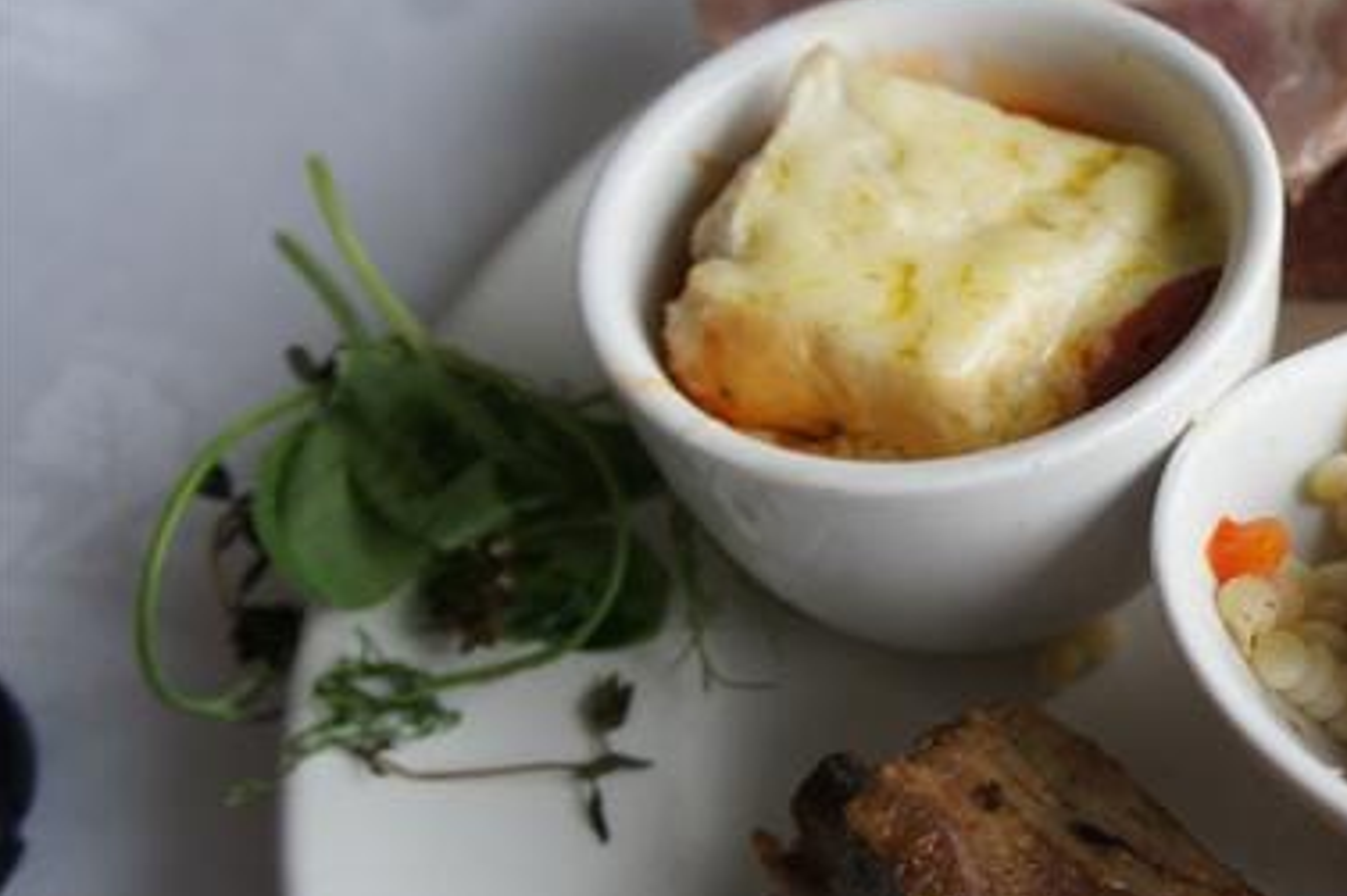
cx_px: 1418
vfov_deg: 19.4
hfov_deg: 26.9
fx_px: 2618
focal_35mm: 70
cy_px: 585
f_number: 4.5
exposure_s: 1/60
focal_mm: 22
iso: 200
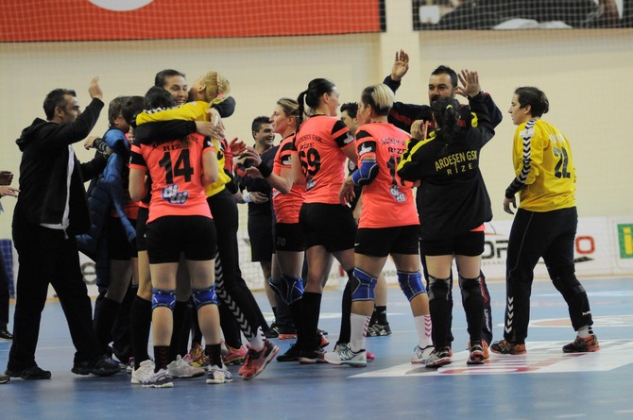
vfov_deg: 8.7
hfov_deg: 13.1
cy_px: 210
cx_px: 316
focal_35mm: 158
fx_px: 2766
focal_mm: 105
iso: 2000
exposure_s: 1/400
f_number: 2.8
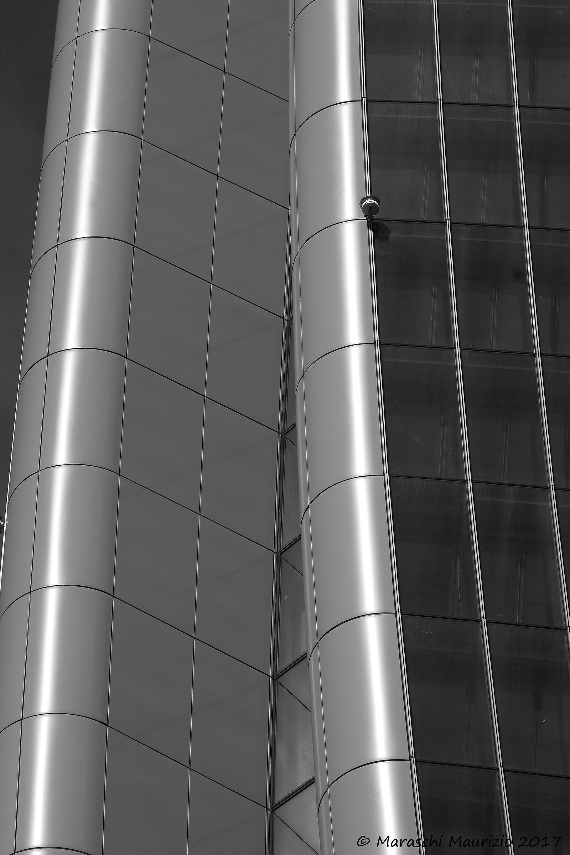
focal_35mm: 234
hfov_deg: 5.9
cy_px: 428
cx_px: 285
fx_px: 5557
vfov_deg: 8.8
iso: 200
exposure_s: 1/500
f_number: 13
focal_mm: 156.1
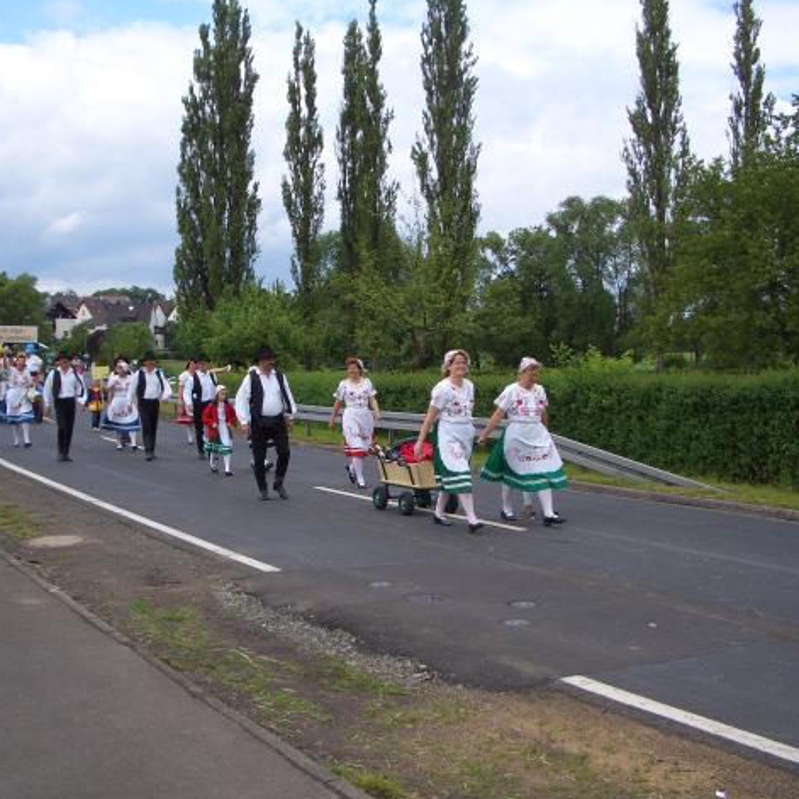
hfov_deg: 40.0
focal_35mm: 42
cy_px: 402
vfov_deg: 40.0
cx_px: 358
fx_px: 1097
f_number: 4.3
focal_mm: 5.8
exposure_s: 1/800
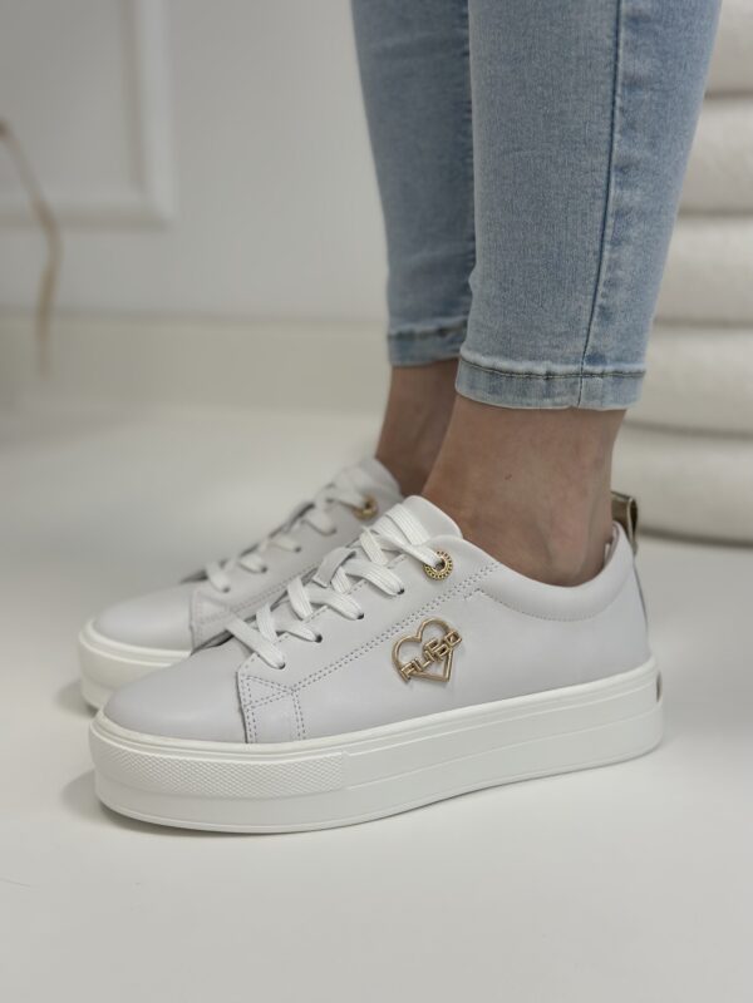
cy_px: 502
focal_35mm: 48
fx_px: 1392
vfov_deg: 39.7
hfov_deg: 30.3
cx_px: 376
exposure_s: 1/100
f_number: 1.78
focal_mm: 6.86
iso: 80
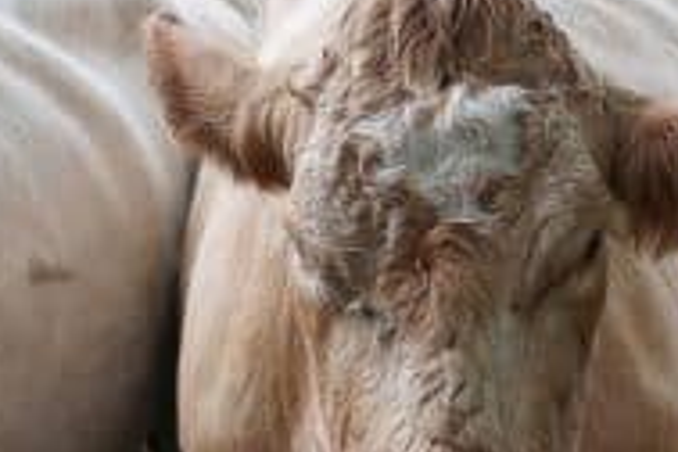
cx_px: 434
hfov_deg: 13.5
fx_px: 2862
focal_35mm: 152
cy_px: 267
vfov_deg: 9.0
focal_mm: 24
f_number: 4
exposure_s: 1/40
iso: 100
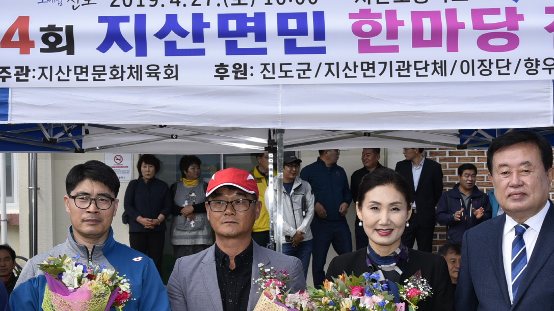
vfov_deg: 14.8
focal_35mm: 81
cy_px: 243
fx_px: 1190
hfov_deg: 26.2
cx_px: 251
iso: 100
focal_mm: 40
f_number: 8
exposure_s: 1/250
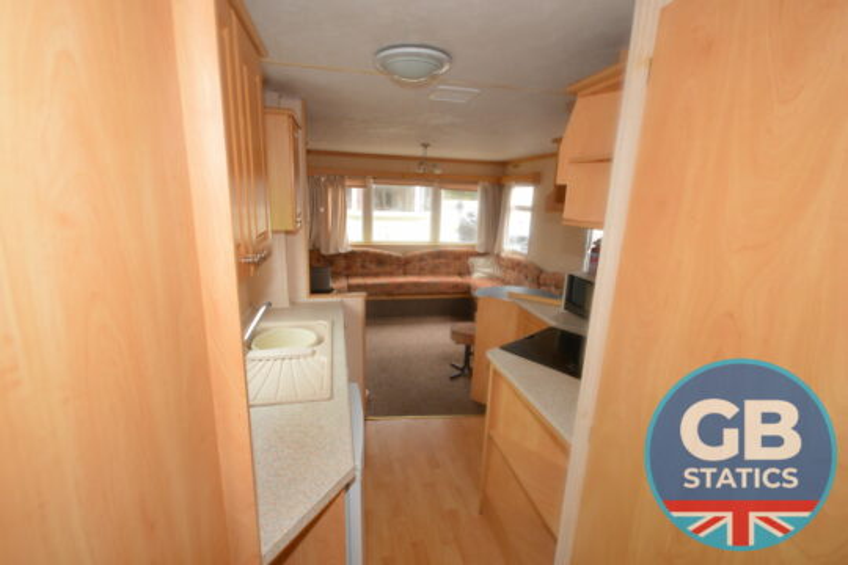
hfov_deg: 100.4
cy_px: 282
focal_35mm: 15
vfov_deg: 77.3
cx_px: 424
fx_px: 353
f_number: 4
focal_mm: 10
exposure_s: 1/60
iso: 640
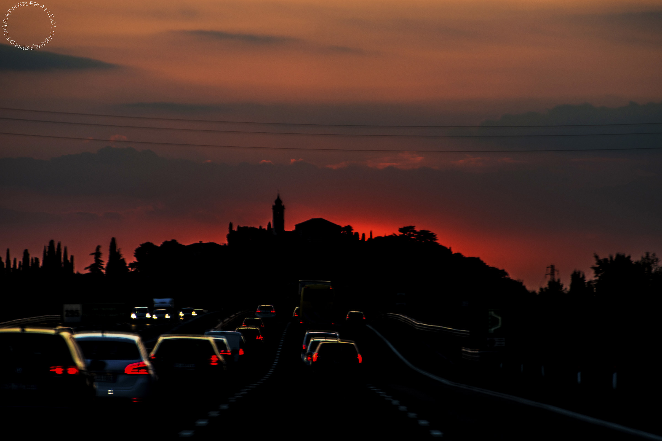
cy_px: 220
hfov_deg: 6.5
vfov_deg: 4.4
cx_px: 331
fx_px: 5792
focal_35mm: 315
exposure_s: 1/100
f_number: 5.3
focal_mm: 210
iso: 100
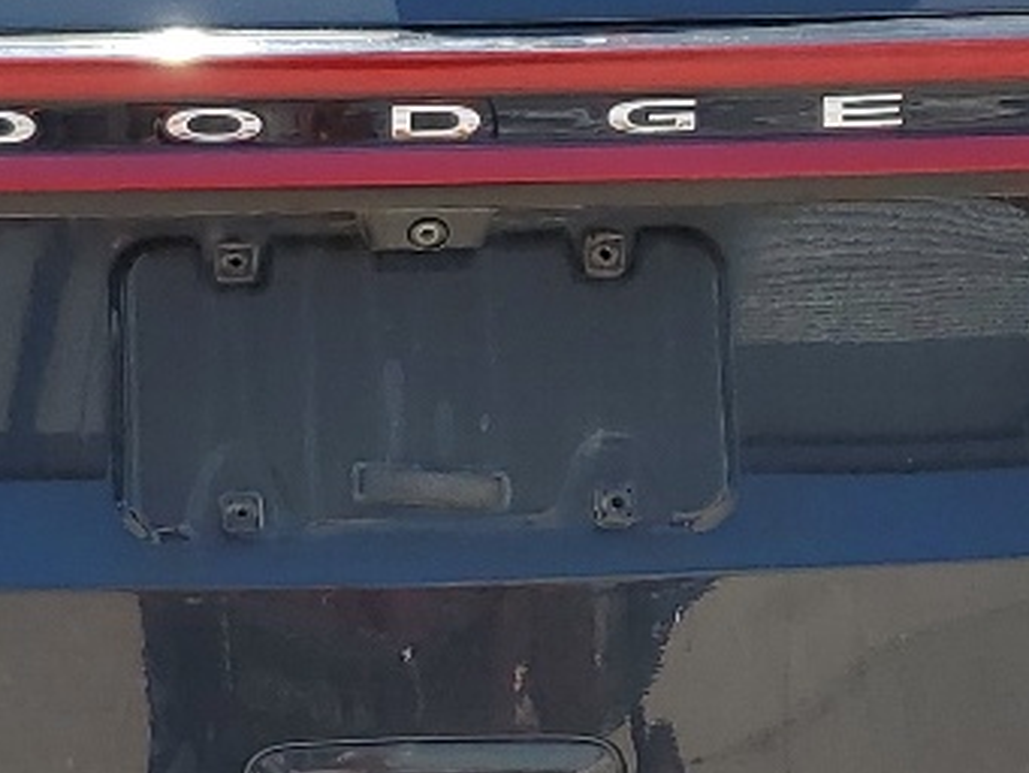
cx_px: 314
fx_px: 3628
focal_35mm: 122
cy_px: 510
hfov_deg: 16.1
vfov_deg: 12.1
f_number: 1.5
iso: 50
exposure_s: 1/2000
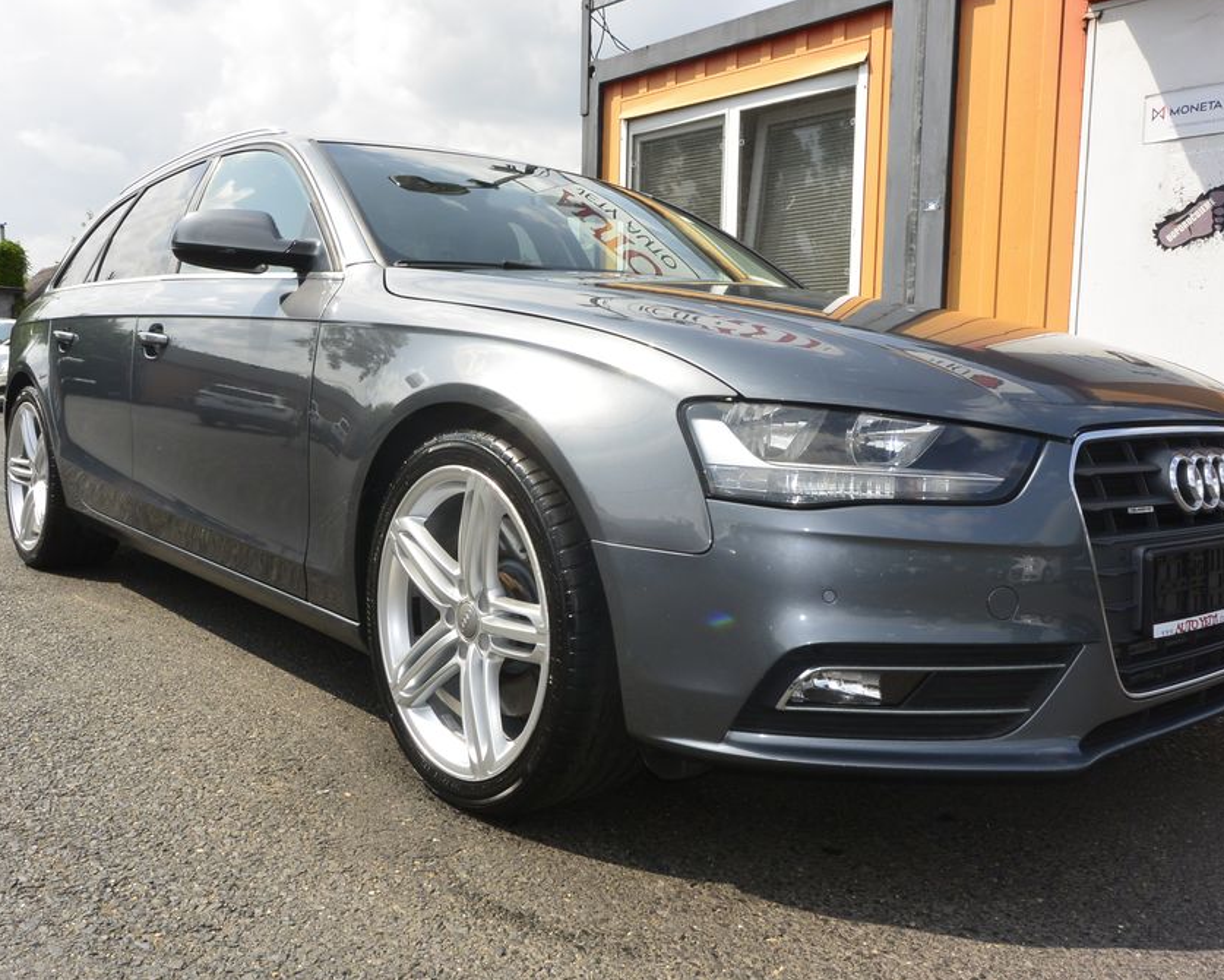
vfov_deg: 47.1
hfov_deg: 57.1
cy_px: 488
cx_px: 646
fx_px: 1123
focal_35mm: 31
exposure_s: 1/250
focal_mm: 10
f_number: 9
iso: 160
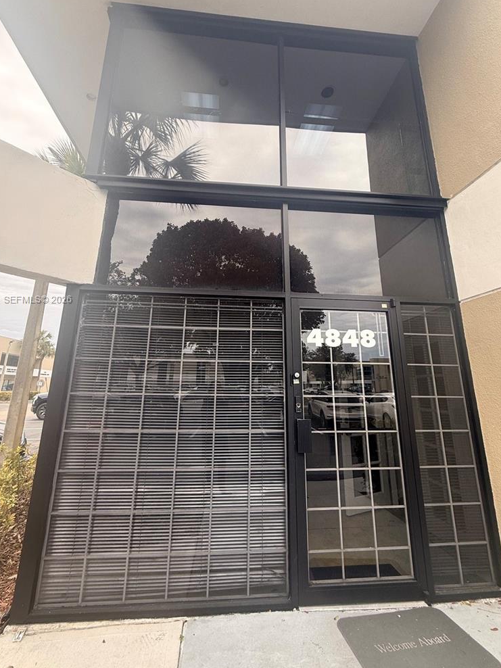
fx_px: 328
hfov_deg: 74.7
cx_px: 251
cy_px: 300
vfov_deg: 90.7
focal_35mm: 17
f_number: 2.2
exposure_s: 1/279
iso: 50
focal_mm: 2.22
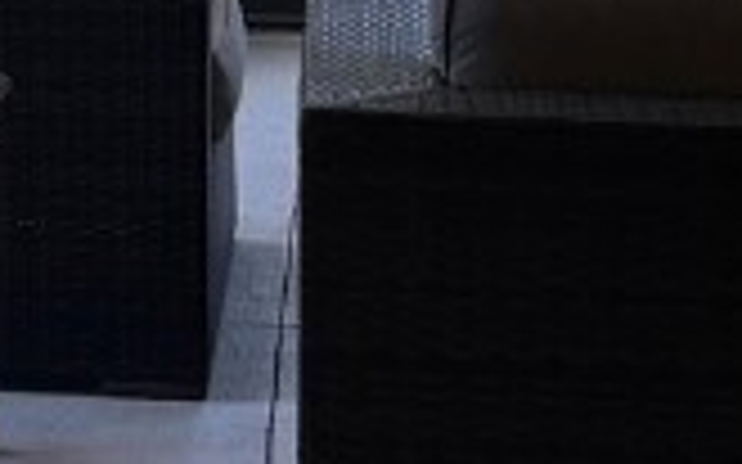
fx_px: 3457
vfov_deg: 7.6
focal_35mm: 171
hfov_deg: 11.8
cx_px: -274
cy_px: -176
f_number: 1.5
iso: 50
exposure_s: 1/361
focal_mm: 5.7
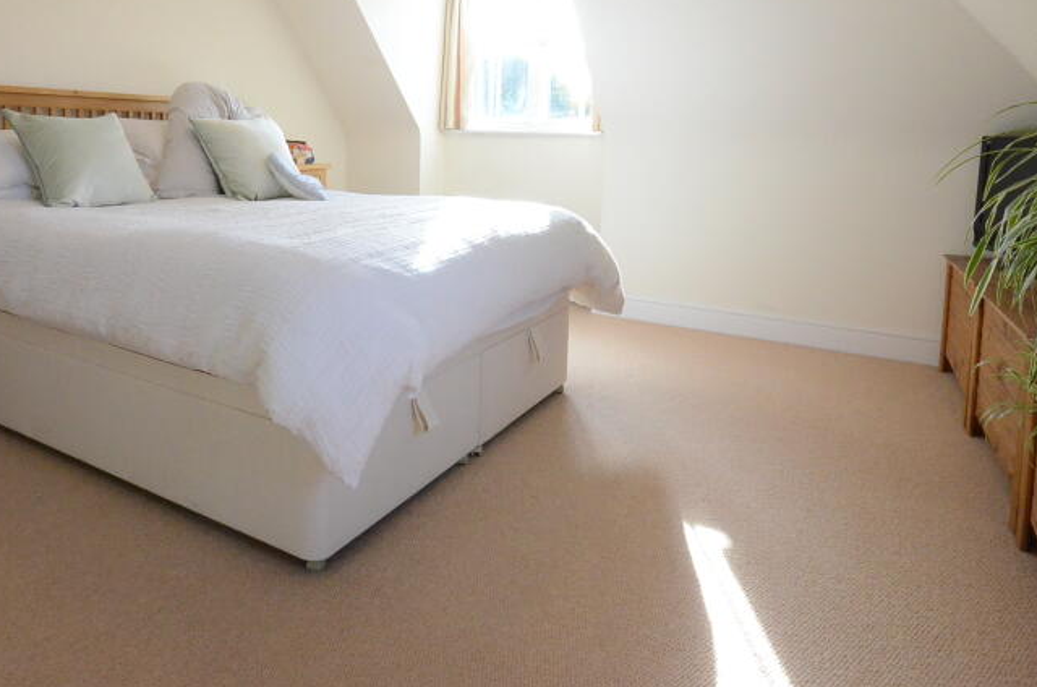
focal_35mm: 24
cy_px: 190
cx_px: 420
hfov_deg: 73.1
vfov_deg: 51.2
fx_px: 690
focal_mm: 10
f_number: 9
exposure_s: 1/320
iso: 4000
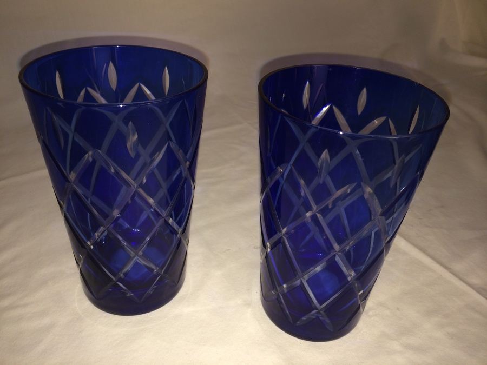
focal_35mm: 30
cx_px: 244
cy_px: 182
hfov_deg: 60.0
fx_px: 422
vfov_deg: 46.8
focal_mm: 4.12
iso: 32
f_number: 2.2
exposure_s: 1/63
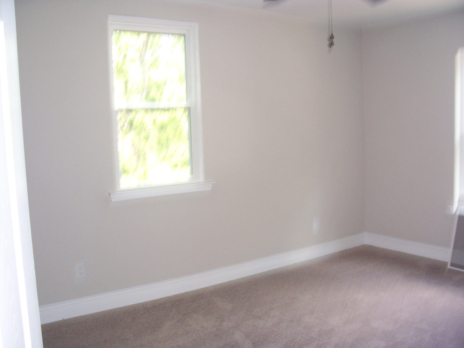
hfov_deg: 54.0
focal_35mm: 34
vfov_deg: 41.8
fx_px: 456
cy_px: 174
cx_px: 232
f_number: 2.7
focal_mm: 5.6
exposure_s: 1/60
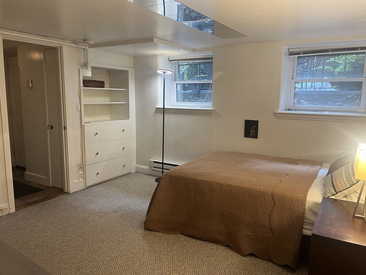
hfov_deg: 67.3
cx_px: 183
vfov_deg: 53.1
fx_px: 275
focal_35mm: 26
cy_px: 138
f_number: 1.6
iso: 160
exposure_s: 1/60
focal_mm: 5.1
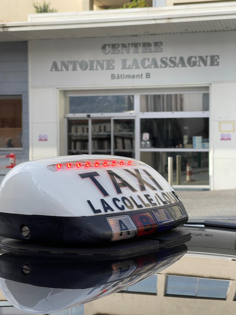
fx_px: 582
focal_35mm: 64
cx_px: 118
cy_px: 158
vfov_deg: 30.3
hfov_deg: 22.9
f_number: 2.2
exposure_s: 1/419
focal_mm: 7.5
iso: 20
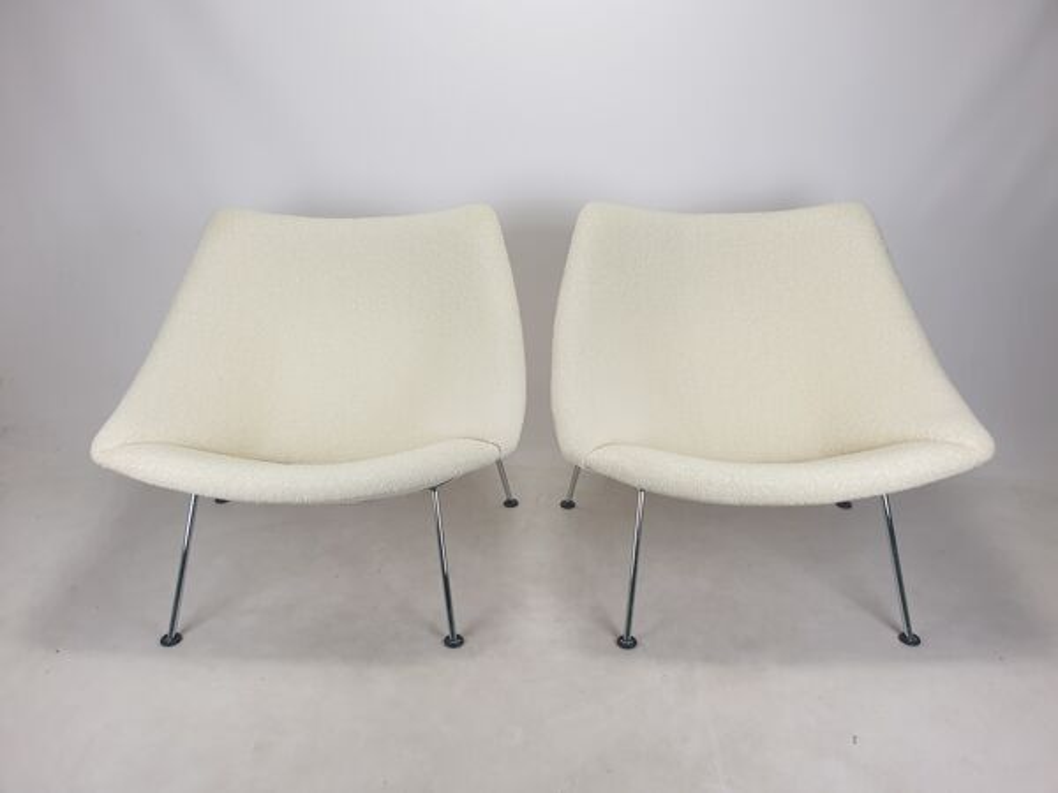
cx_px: 529
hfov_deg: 67.3
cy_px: 396
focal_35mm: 26
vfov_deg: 53.1
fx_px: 795
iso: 64
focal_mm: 4.3
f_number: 2.4
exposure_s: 1/100
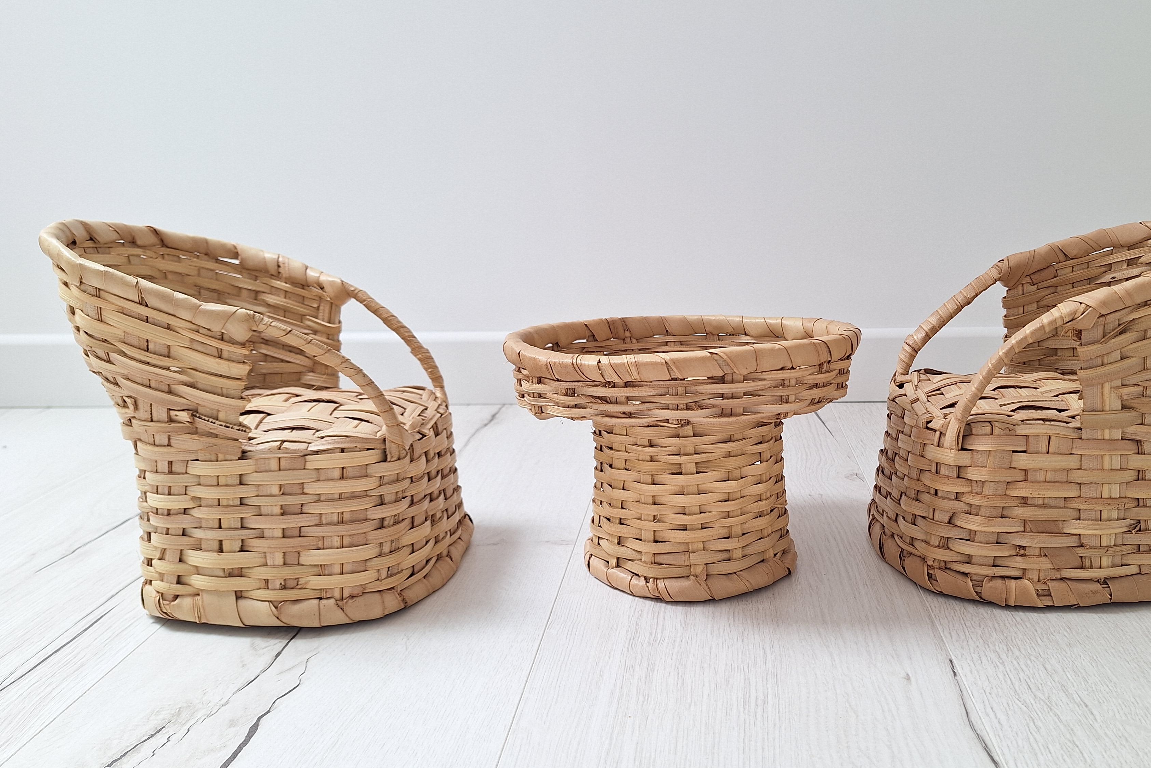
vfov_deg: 45.0
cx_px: 686
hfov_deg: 63.1
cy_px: 402
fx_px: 927
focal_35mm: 29
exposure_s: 1/100
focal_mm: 5.54
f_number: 1.8
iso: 50
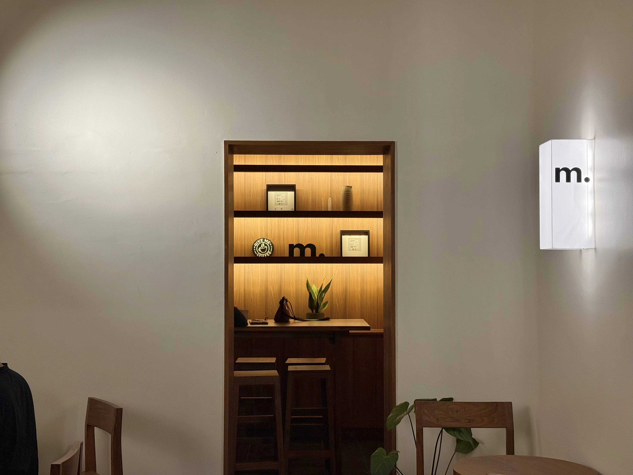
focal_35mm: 48
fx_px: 878
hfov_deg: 39.7
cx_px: 316
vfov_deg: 30.3
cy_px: 238
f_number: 1.78
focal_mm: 6.76
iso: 80
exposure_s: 1/100
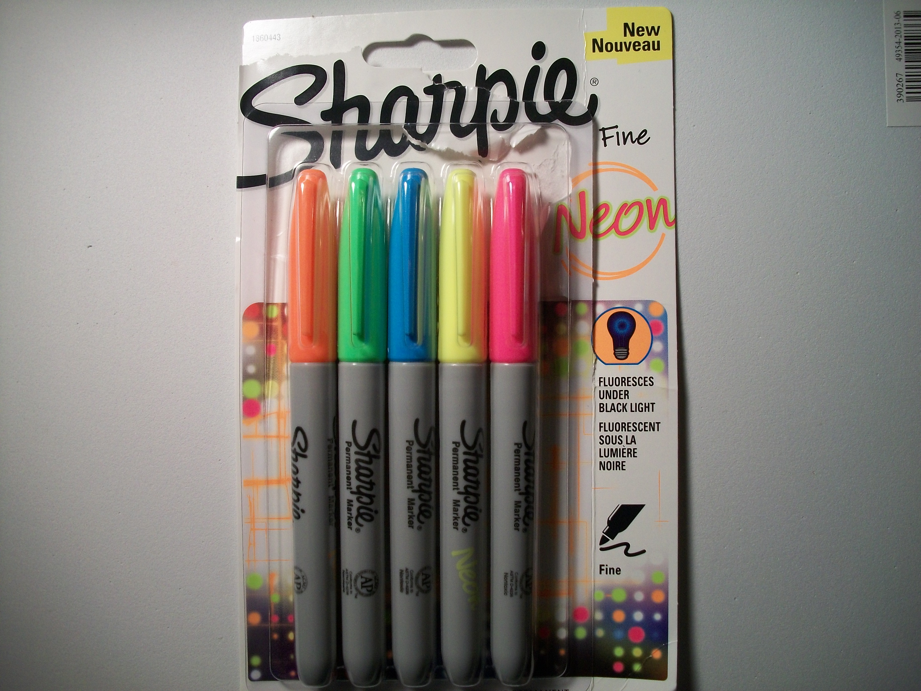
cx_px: 460
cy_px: 346
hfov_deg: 56.8
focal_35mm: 32
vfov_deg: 44.2
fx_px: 851
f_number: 2.9
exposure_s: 1/60
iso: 107
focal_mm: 5.7
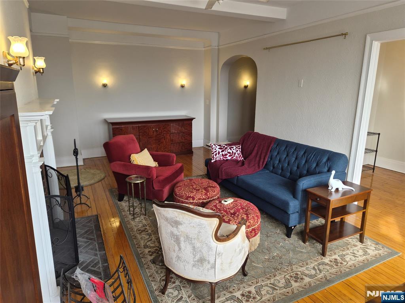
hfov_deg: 73.9
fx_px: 269
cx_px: 202
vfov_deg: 58.9
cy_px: 152
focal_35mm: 23
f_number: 1.8
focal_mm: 5.4
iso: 64
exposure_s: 1/120
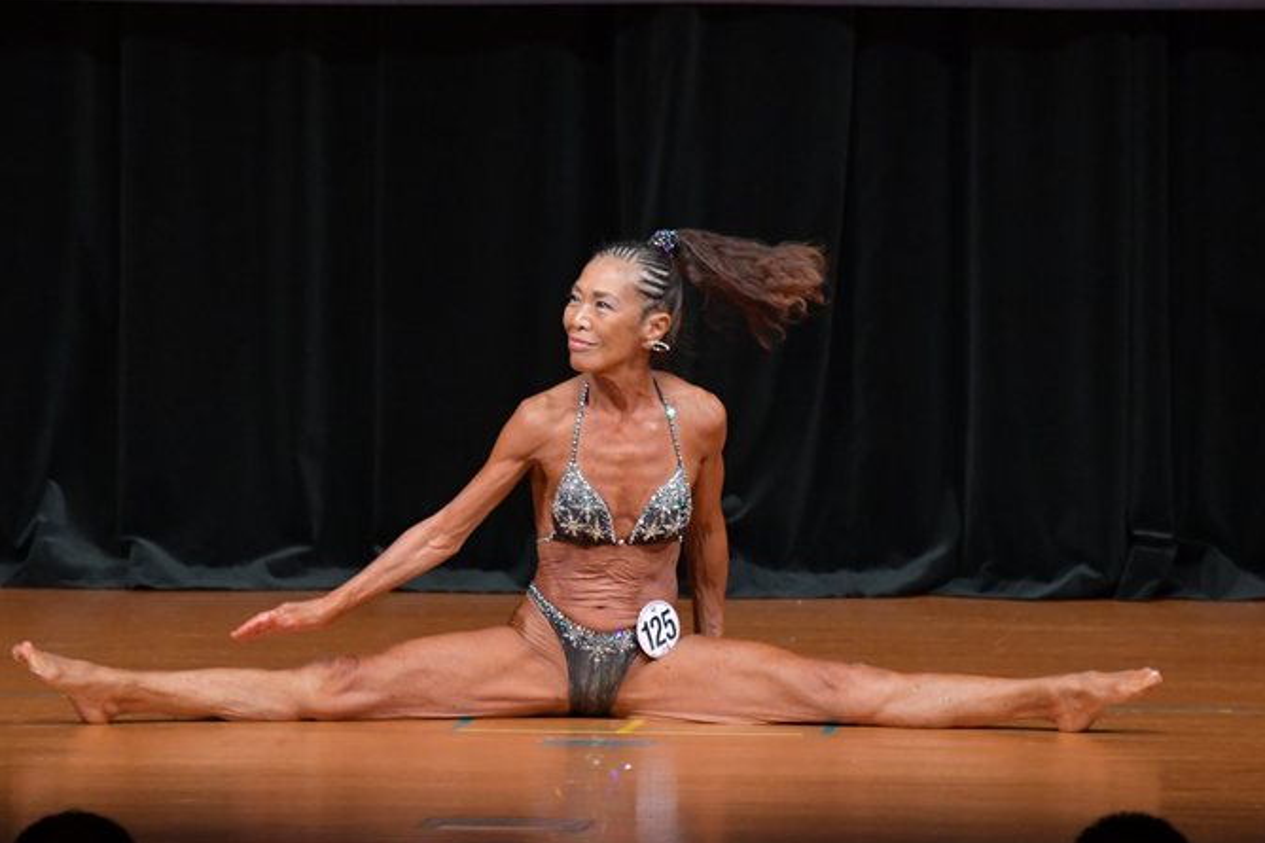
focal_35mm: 400
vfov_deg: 3.4
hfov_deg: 5.2
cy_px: 398
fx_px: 14051
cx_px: 580
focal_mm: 230
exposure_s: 1/400
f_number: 5.6
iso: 4000
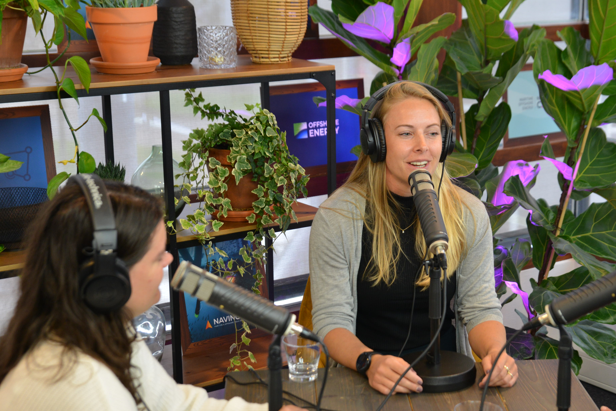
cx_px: 427
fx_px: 1232
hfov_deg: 27.8
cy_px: 240
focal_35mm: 72
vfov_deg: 18.9
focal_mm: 48
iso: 800
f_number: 4.5
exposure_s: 1/80
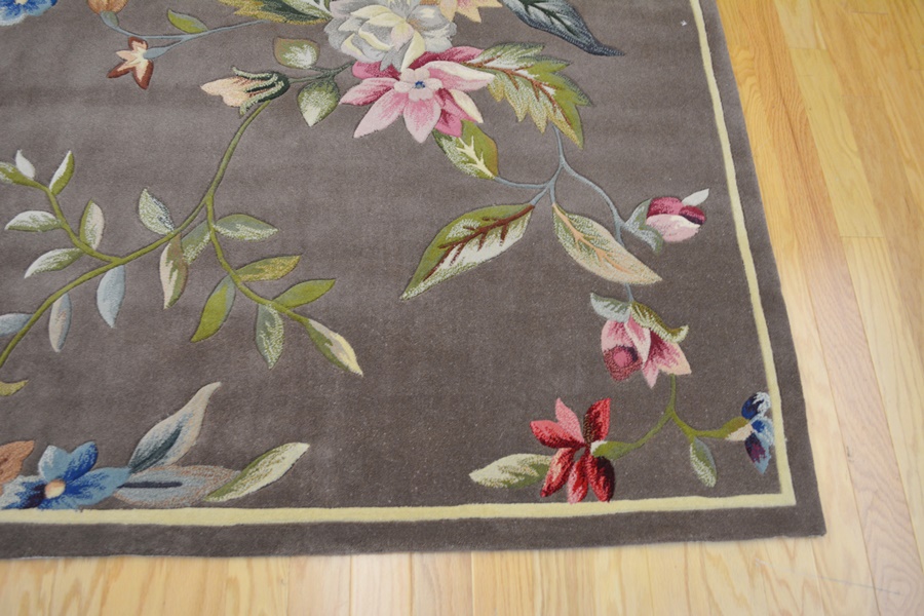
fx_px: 770
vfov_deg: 43.6
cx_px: 462
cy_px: 308
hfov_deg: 61.9
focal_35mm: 30
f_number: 4
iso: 800
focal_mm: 20
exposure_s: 1/60
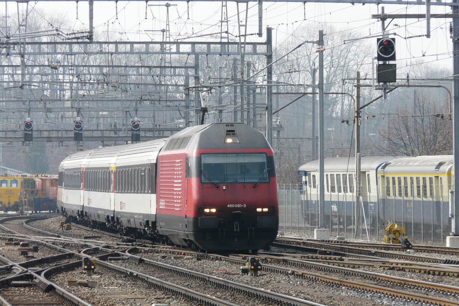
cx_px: 230
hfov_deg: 6.3
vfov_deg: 4.2
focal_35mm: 328
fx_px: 4182
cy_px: 170
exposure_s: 1/320
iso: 100
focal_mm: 51.6
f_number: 5.6
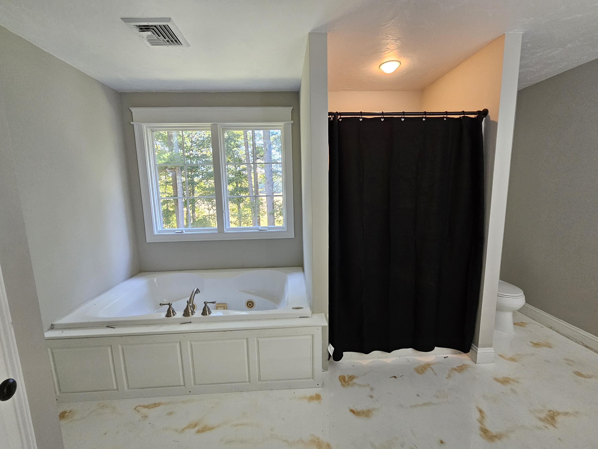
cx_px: 299
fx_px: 225
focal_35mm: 13
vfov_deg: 89.9
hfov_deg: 106.2
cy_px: 224
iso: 250
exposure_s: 1/77.4
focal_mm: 2.2
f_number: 2.2
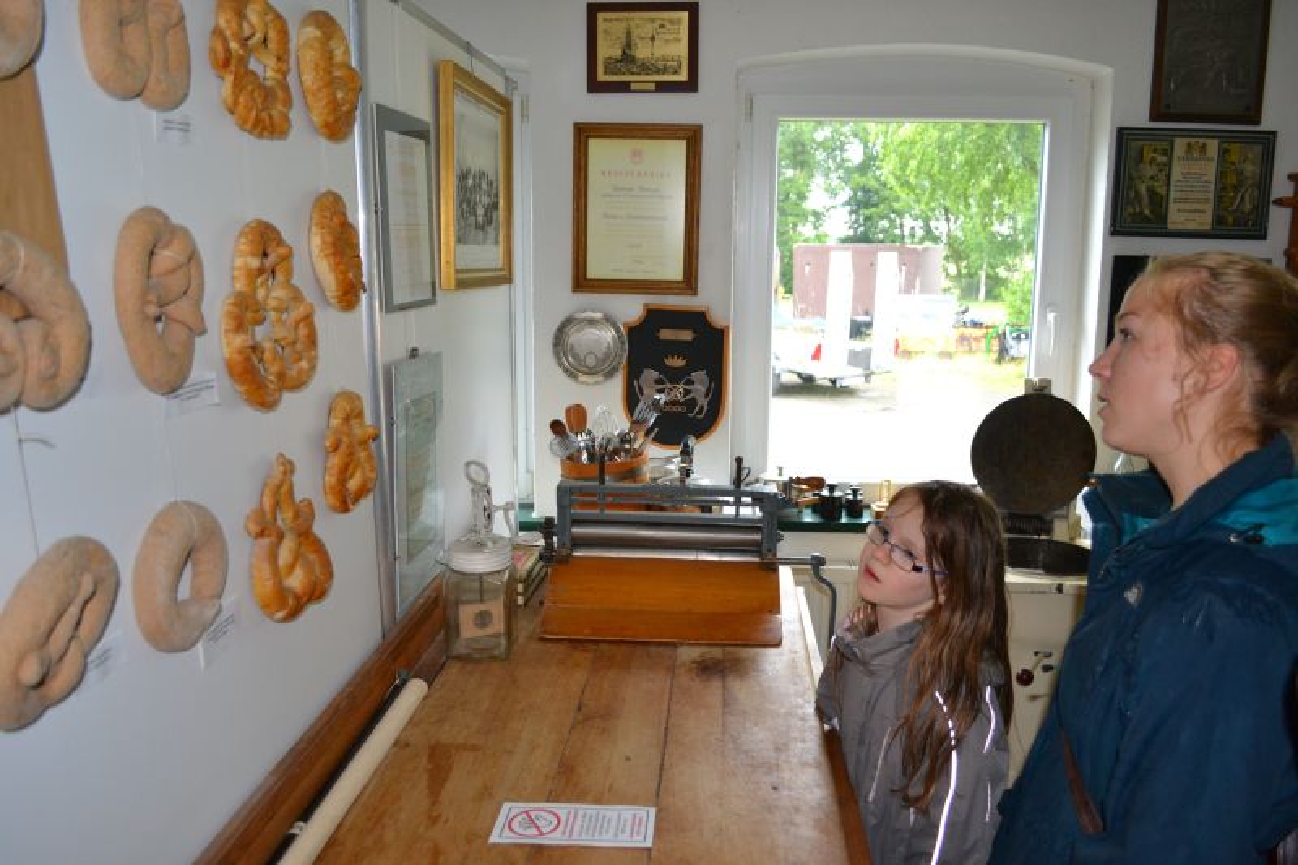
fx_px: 973
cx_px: 649
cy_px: 432
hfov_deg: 67.4
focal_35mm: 27
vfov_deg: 47.9
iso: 900
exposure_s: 1/60
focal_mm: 18
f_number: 3.5
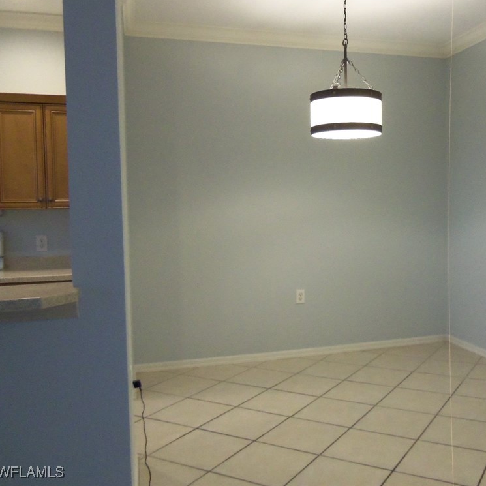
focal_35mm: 34
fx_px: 540
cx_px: 318
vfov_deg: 48.4
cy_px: 236
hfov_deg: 47.8
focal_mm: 5.1
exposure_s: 1/30
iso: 400
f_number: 3.9
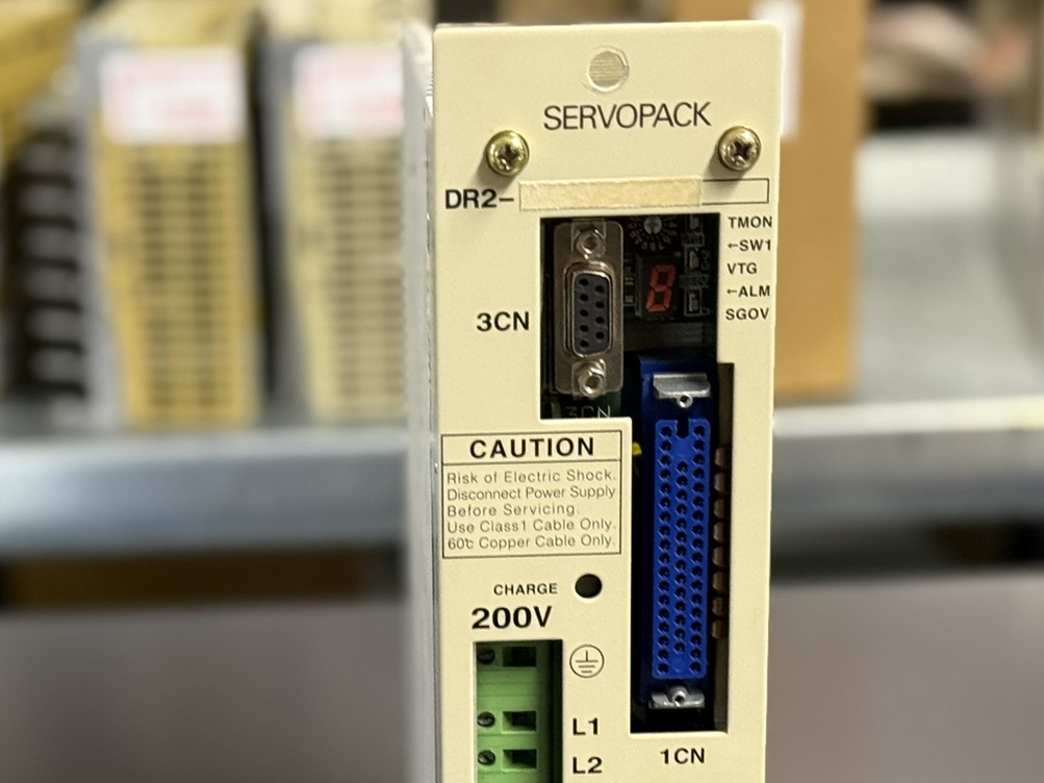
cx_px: 391
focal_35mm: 98
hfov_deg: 20.0
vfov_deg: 14.9
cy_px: 733
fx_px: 2955
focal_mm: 6.76
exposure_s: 1/33
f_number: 1.78
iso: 250
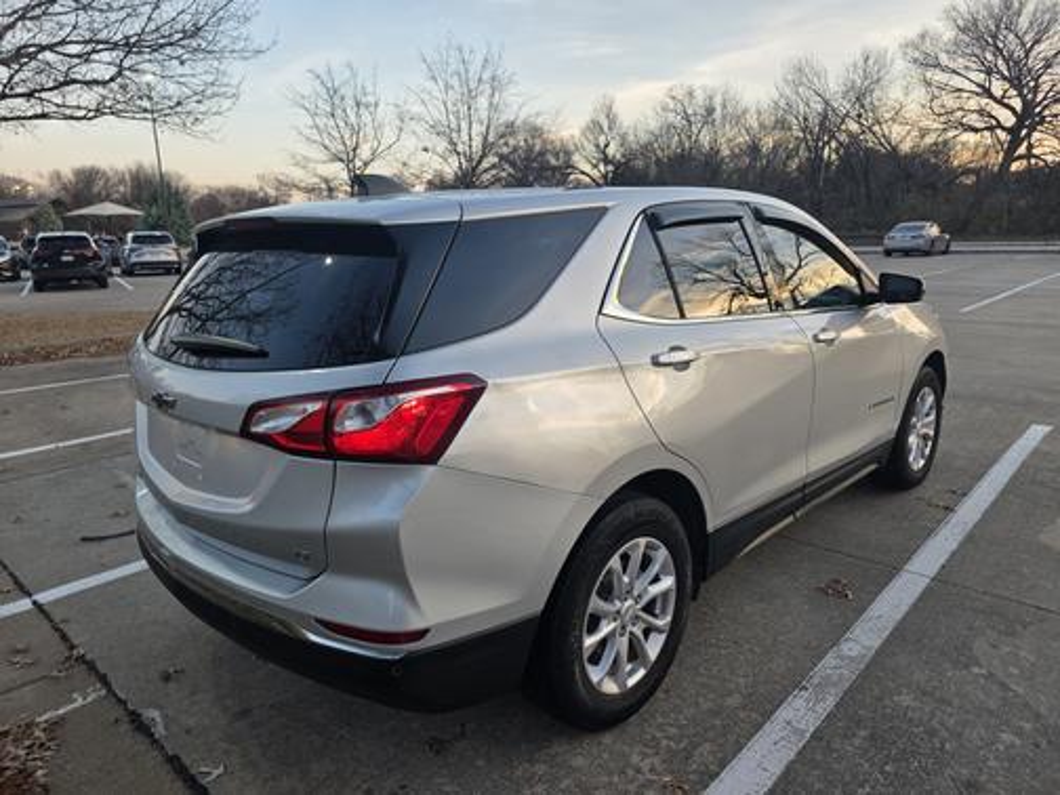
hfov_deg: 73.9
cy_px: 398
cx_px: 530
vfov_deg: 58.9
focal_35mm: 23
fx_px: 704
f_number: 1.7
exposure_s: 1/180
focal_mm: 6.3
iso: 64
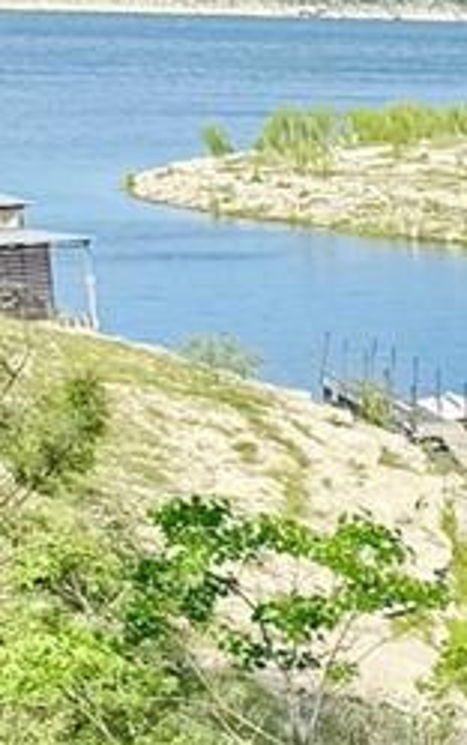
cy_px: 1050
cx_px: 1389
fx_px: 3192
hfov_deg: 7.4
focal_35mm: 157
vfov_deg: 12.8
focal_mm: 6.76
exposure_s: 1/3096
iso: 80
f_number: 1.78
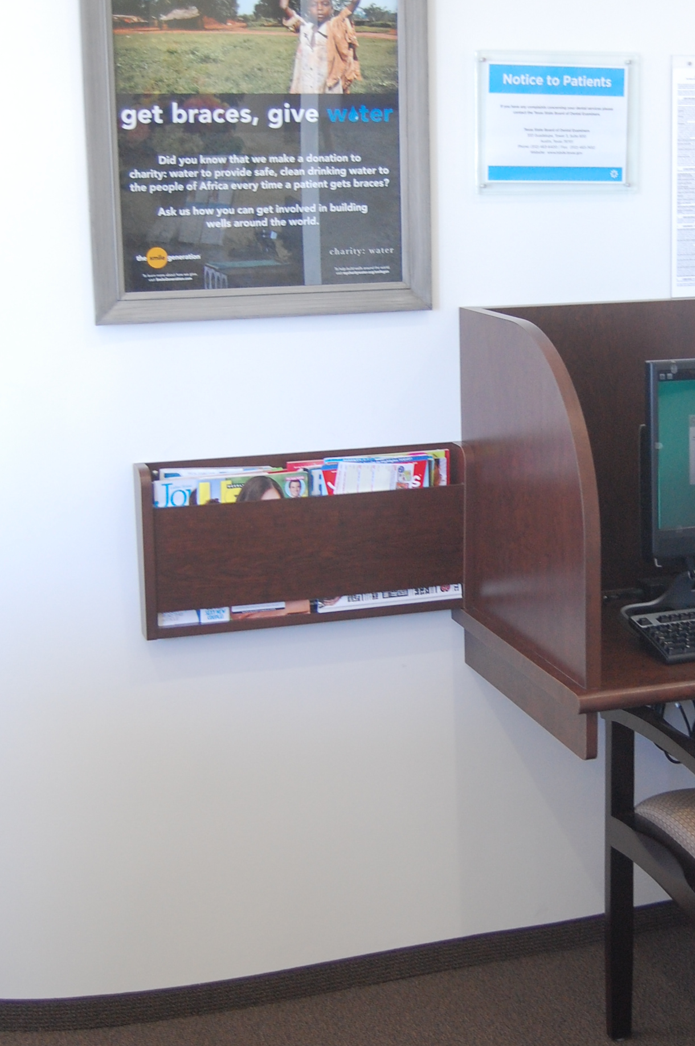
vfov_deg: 33.9
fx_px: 1712
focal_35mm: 59
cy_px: 473
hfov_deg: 22.7
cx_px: 537
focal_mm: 24
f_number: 4
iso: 720
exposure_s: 1/30
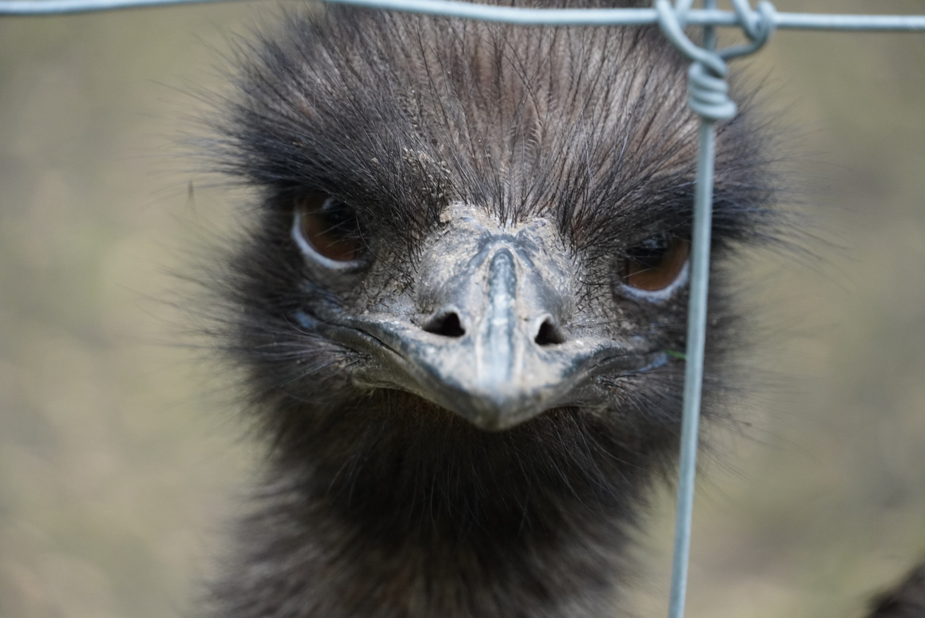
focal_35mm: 202
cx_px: 462
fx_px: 5207
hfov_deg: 10.2
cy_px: 309
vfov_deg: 6.8
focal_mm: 135
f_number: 5.6
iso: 1600
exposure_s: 1/250
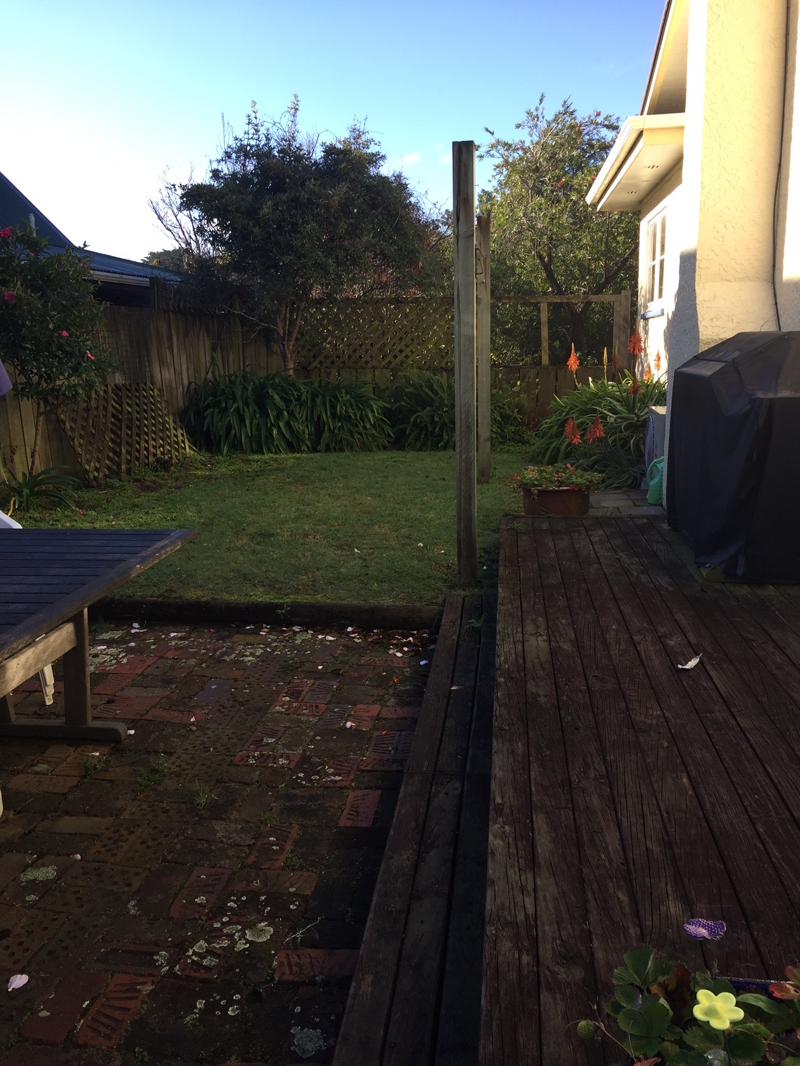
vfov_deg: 61.7
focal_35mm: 29
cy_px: 533
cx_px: 400
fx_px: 894
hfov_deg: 48.2
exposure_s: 1/507
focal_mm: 4.15
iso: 32
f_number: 2.2
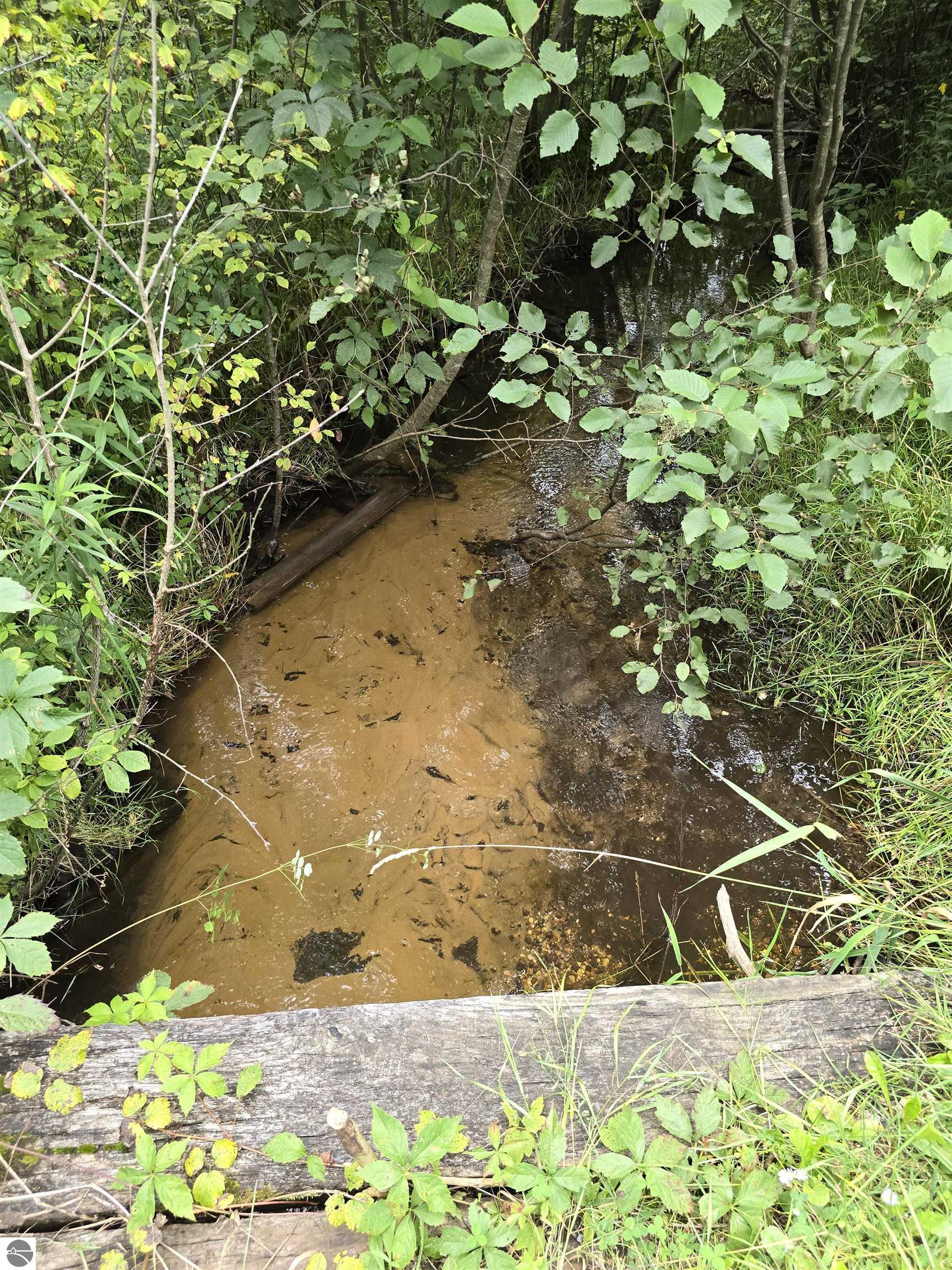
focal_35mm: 23
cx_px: 476
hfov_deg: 58.9
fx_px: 843
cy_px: 635
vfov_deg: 73.9
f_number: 1.7
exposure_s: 1/120
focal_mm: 6.3
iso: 200
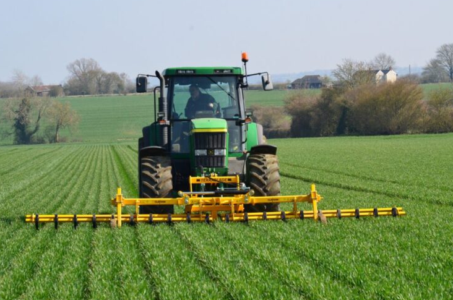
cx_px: 221
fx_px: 1878
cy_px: 149
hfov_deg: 13.8
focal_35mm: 150
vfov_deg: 9.1
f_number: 13
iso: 800
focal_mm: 95
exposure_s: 1/640
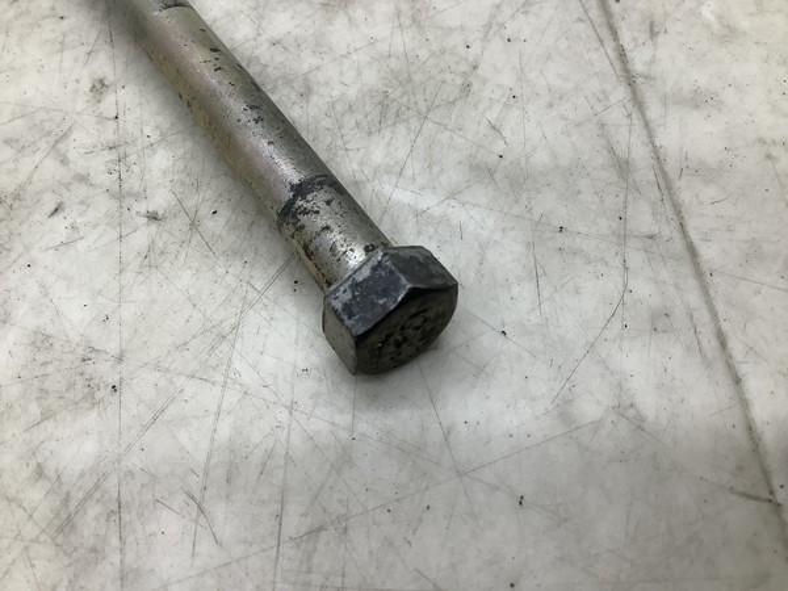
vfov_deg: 45.4
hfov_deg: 58.4
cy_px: 296
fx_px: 706
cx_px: 394
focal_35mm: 31
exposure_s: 1/120
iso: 100
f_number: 2.4
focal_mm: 3.3
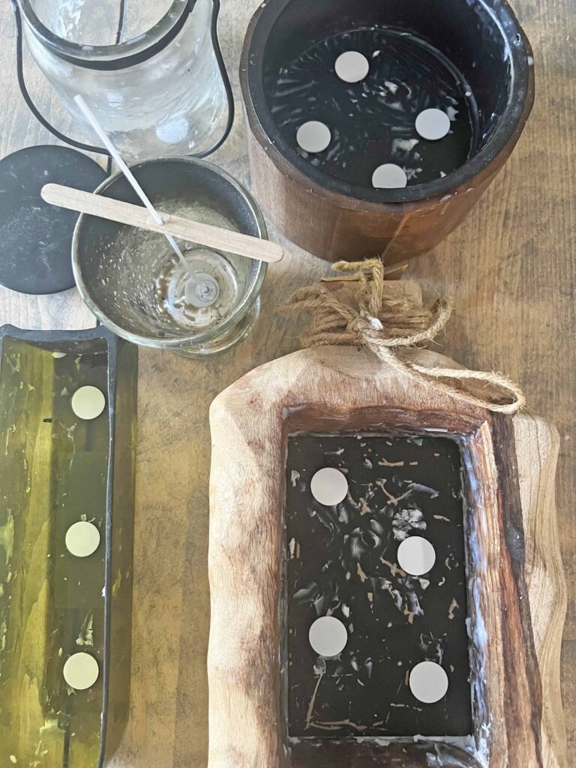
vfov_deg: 67.3
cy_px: 384
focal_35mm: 26
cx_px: 288
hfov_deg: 53.1
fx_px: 577
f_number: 1.5
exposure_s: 1/40
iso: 500
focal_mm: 5.7
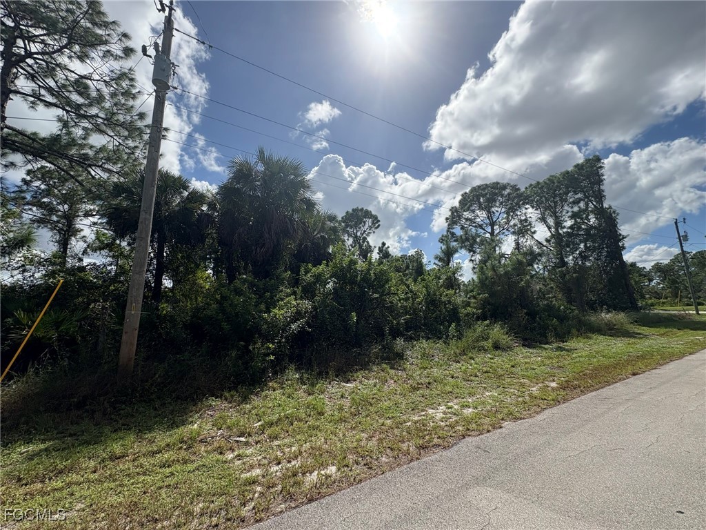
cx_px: 353
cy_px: 265
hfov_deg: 102.1
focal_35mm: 14
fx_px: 286
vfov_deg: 85.7
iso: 64
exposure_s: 1/3390
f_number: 2.2
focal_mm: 2.22
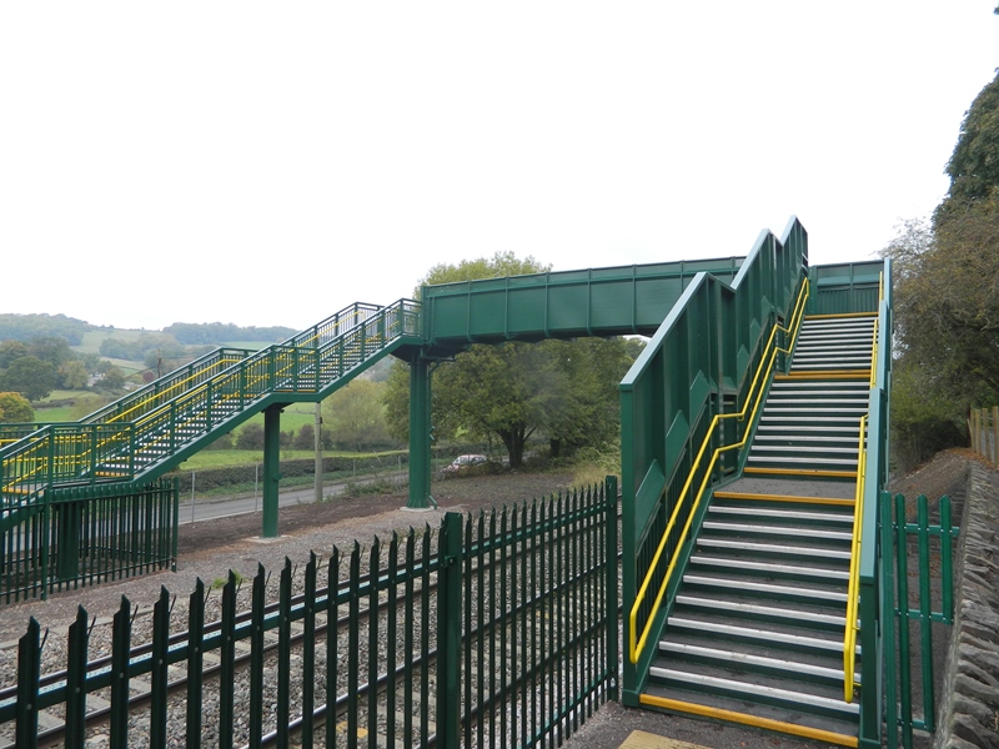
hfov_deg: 69.4
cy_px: 374
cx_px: 500
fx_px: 721
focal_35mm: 25
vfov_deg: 54.9
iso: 80
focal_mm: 4.5
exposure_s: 1/160
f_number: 3.1
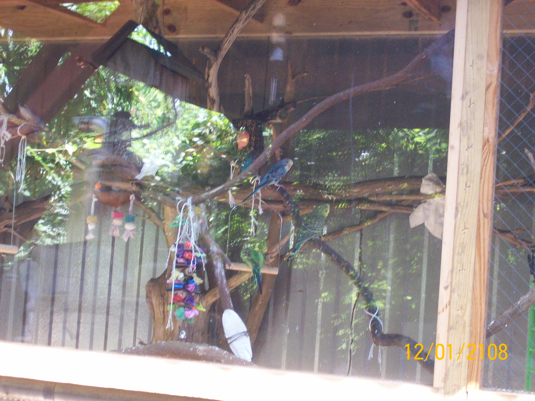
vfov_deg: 21.0
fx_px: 1081
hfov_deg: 27.8
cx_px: 268
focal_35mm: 70
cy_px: 200
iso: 160
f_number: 3.8
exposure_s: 1/49.7
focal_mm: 11.6
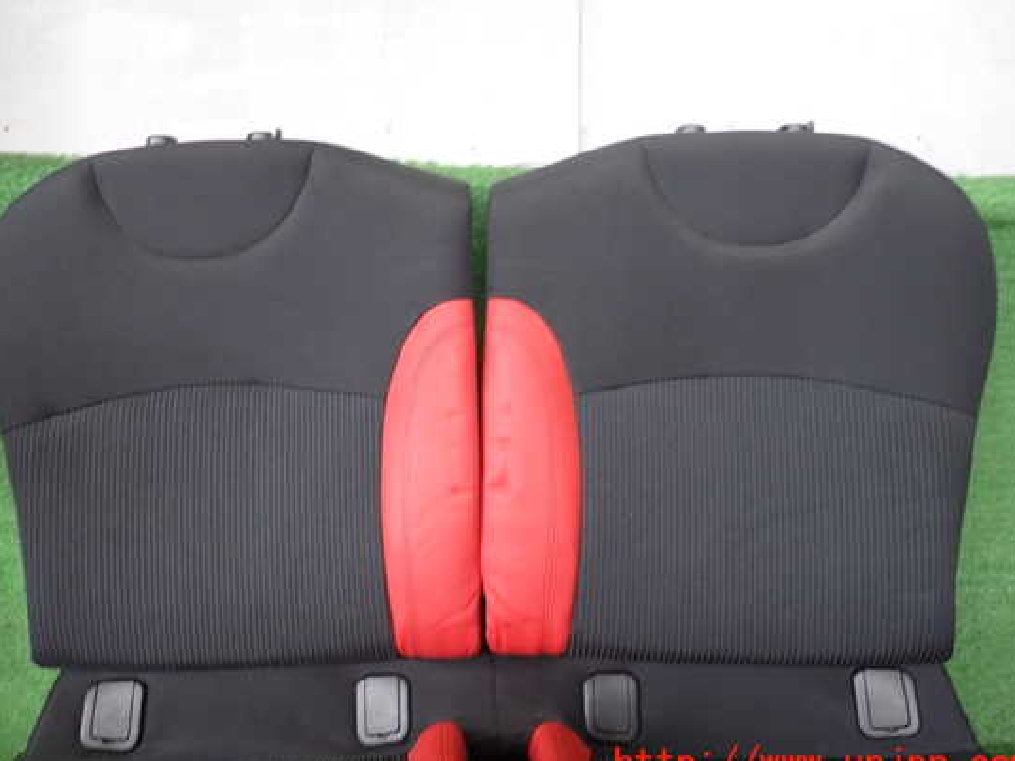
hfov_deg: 63.4
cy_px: 363
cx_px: 473
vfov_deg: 49.7
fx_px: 821
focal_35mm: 28
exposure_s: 1/50
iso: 200
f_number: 2
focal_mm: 4.5
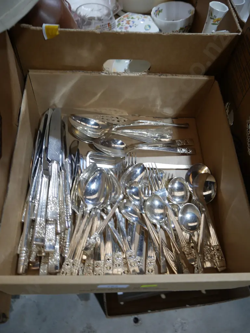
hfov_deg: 46.8
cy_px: 166
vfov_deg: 59.9
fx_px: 289
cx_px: 125
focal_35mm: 30
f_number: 3.6
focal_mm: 15
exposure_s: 1/100
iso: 200
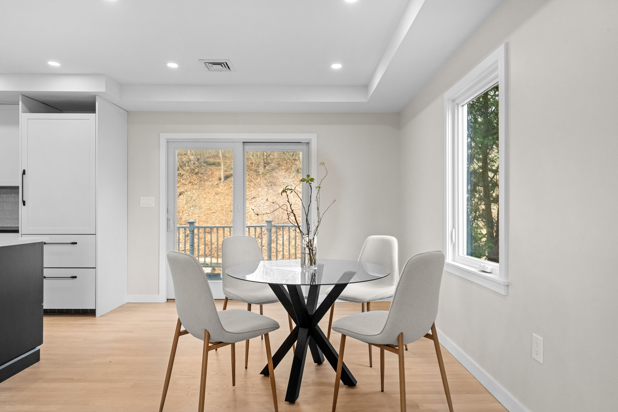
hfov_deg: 79.6
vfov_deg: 58.1
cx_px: 309
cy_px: 206
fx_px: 371
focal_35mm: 22
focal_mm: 21.6
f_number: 11
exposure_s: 1/80
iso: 3200
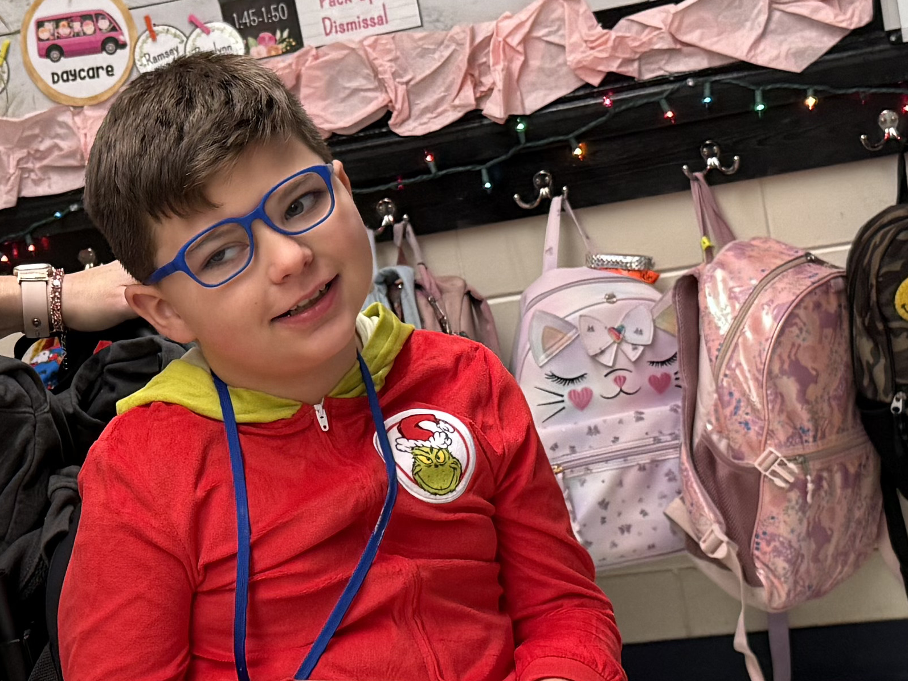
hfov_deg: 22.2
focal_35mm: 86
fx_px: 2256
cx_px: 84
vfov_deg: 17.2
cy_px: 329
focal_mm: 6.76
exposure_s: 1/60
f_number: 1.78
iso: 200
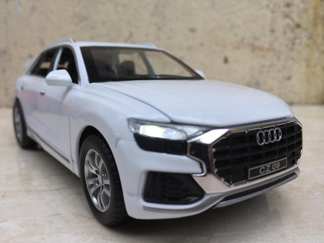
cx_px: 162
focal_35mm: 29
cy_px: 122
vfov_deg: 48.2
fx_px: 271
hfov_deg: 61.7
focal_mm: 4.15
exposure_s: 1/608
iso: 32
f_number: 2.2
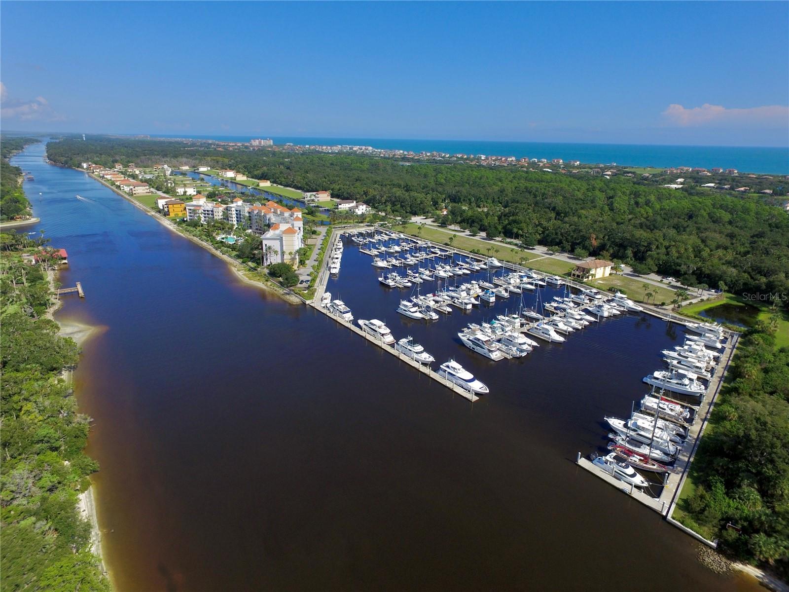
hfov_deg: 81.7
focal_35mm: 20
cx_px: 394
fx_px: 456
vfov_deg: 66.0
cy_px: 296
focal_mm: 3.61
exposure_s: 1/1572
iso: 100
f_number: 2.8
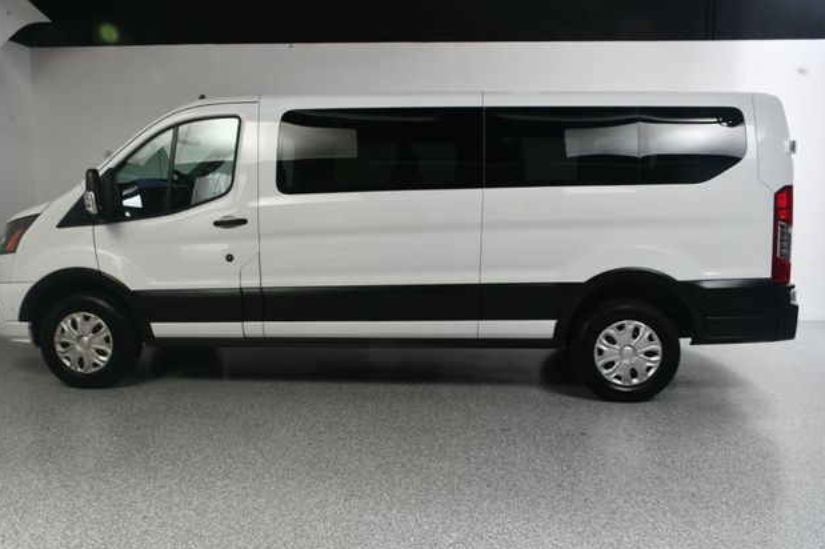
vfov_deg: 42.3
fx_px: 710
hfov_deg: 60.3
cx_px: 401
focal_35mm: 31
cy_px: 282
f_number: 13
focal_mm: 20
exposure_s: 1/160
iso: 100
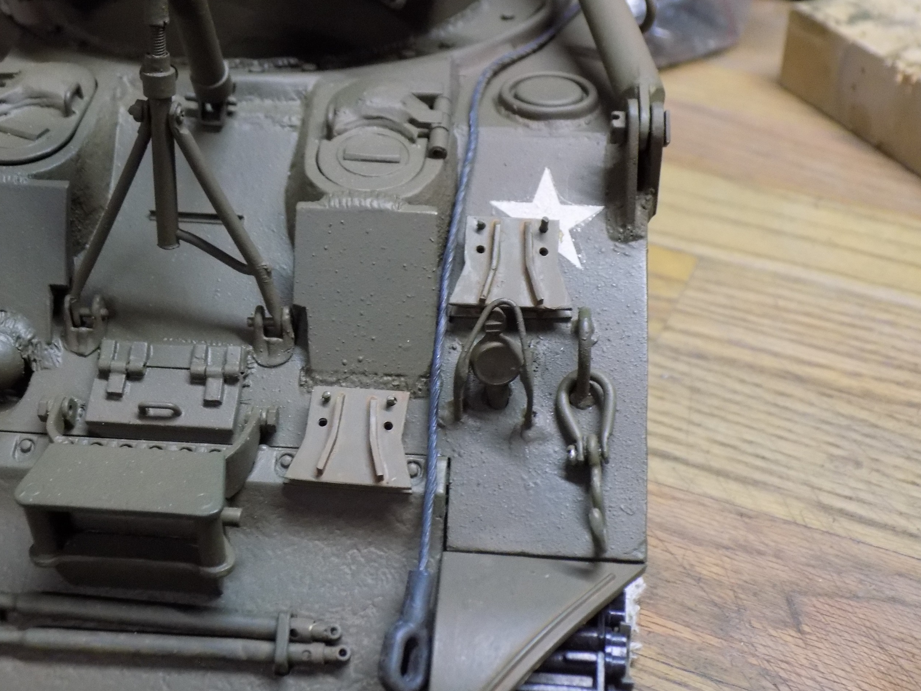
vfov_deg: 30.9
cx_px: 467
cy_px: 344
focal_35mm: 47
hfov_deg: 40.4
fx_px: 1251
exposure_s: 1/25
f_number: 3.7
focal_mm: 8.1
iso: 400
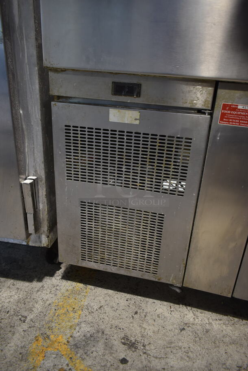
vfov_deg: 67.3
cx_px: 124
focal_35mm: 27
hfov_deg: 48.0
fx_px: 279
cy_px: 186
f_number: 3.5
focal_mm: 18
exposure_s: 1/30
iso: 640
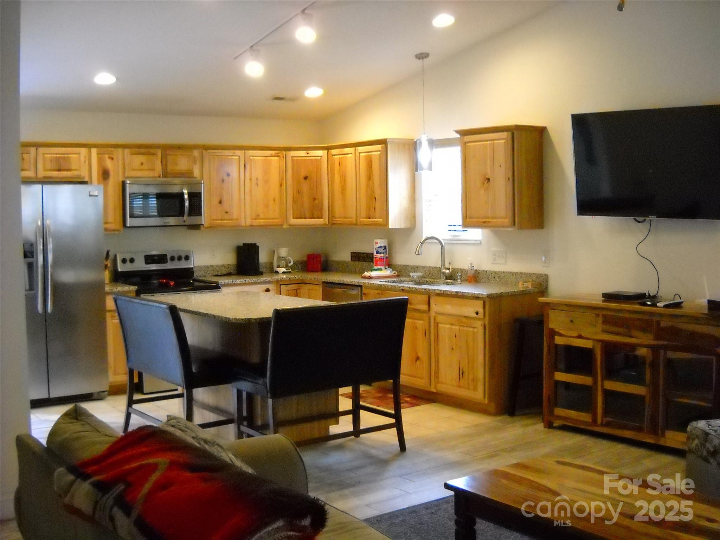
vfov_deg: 35.1
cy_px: 270
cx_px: 360
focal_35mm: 41
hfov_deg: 45.8
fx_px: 853
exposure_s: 1/61
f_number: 3.1
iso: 800
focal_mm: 6.72
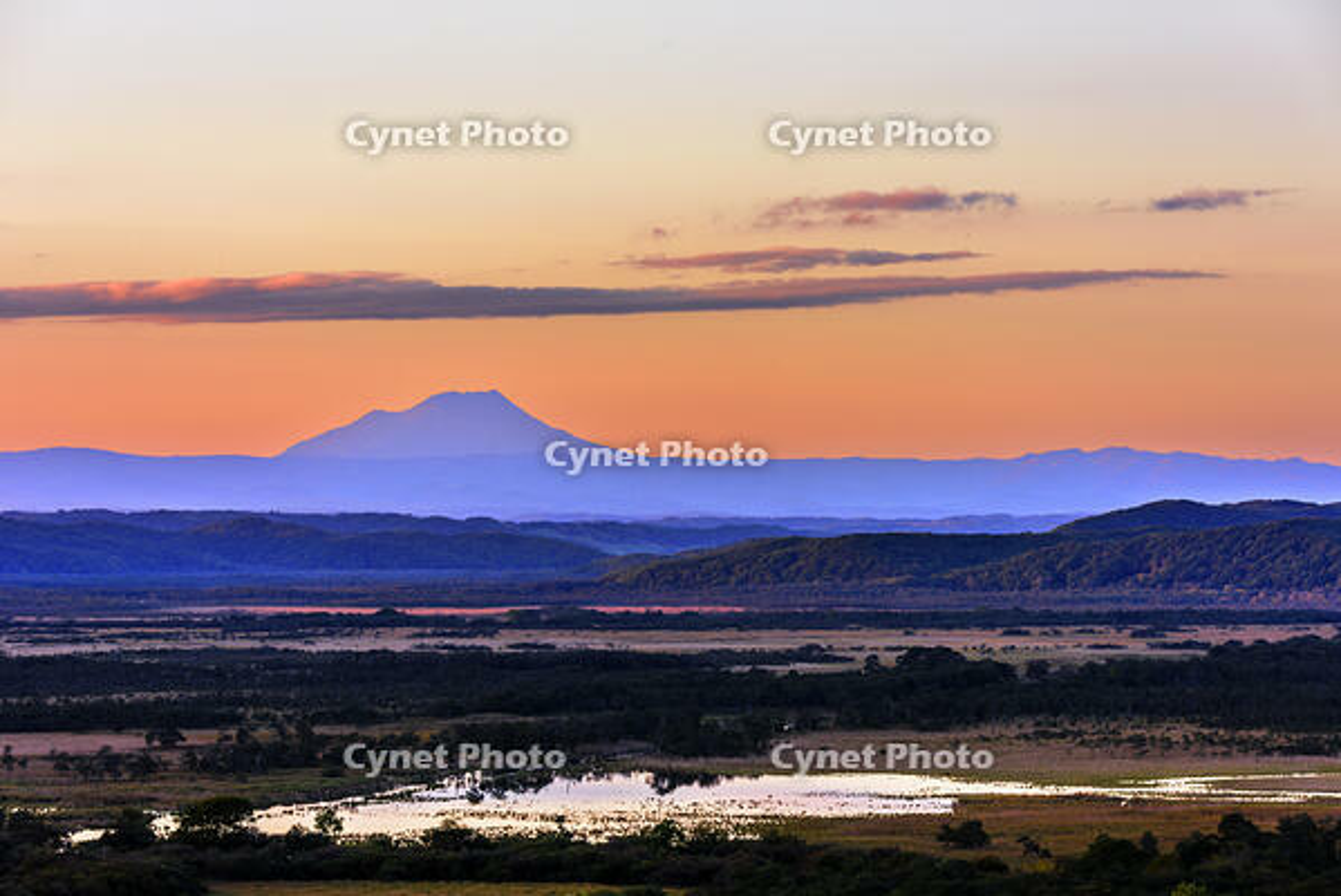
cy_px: 448
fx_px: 5776
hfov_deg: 13.2
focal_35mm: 155
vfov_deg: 8.9
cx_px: 670
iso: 64
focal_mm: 155
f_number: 9.5
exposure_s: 1/15
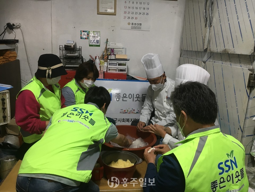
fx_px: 214
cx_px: 128
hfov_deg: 61.7
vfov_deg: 48.2
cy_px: 96
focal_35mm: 29
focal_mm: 4.15
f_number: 2.2
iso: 80
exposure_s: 1/30
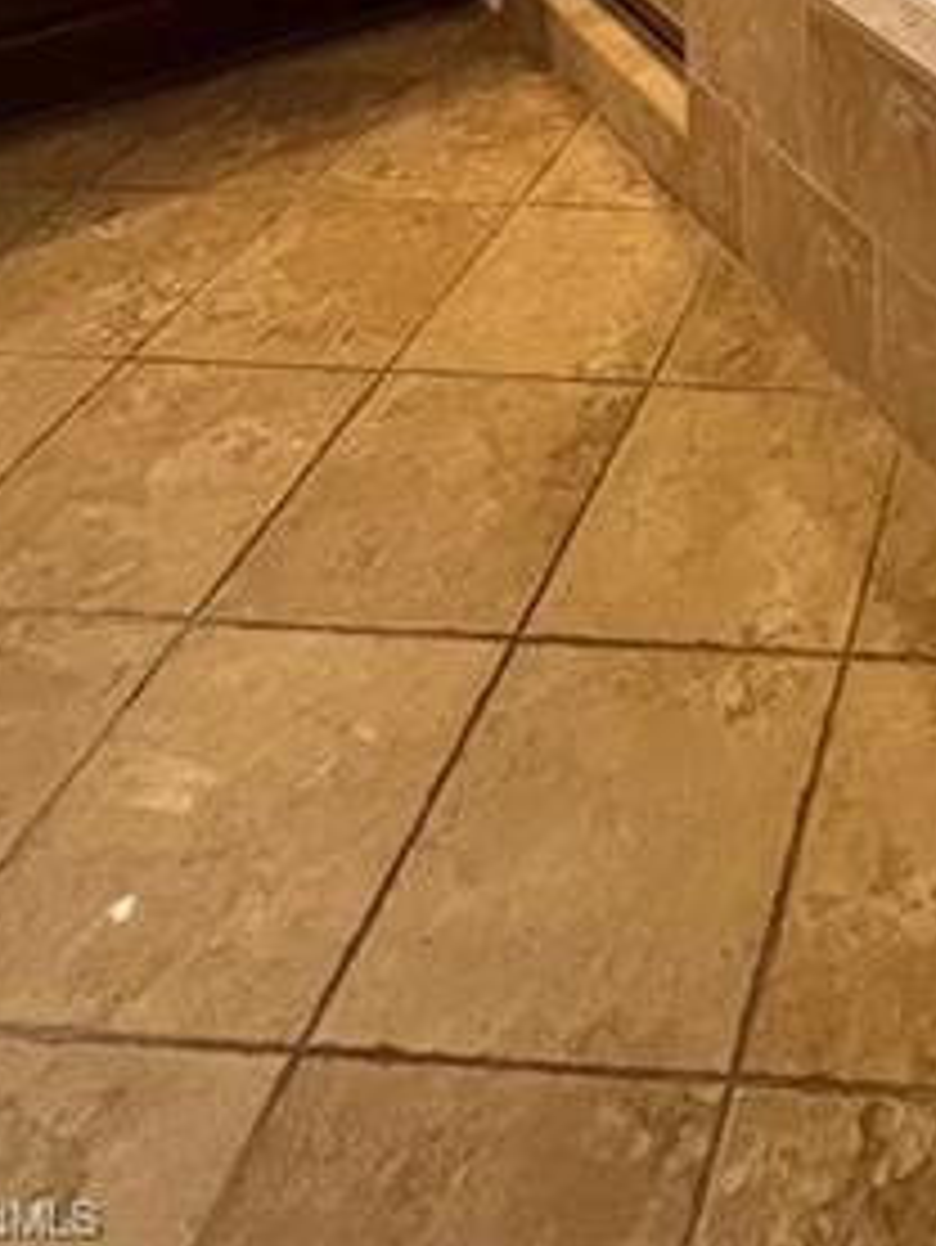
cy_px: -477
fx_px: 1297
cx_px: 1152
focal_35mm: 36
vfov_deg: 32.8
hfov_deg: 32.2
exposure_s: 1/120
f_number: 1.8
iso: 125
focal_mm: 1.57
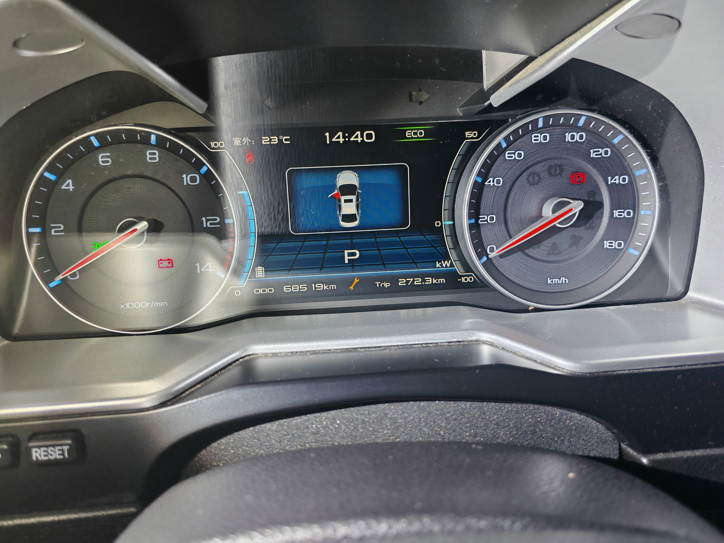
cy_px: 272
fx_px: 544
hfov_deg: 67.3
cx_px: 362
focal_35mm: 26
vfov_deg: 53.1
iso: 250
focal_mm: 5.4
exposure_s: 1/100
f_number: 1.6
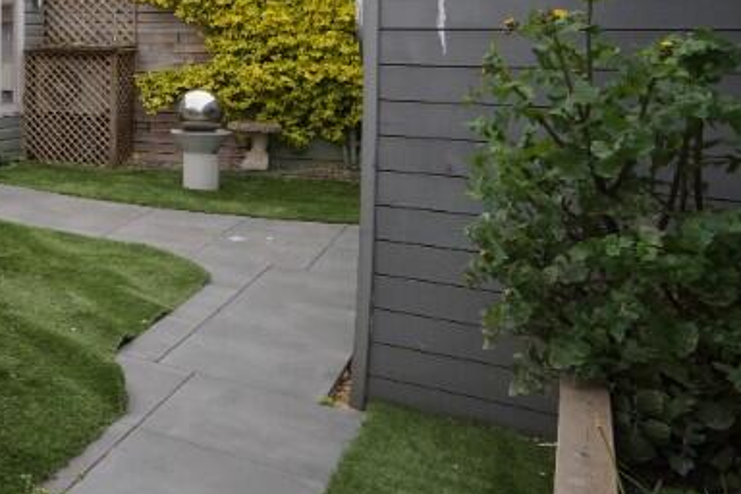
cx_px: -135
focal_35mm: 40
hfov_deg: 37.5
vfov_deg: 32.0
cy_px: 66
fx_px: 823
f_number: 9
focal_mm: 10
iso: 100
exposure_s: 1/100
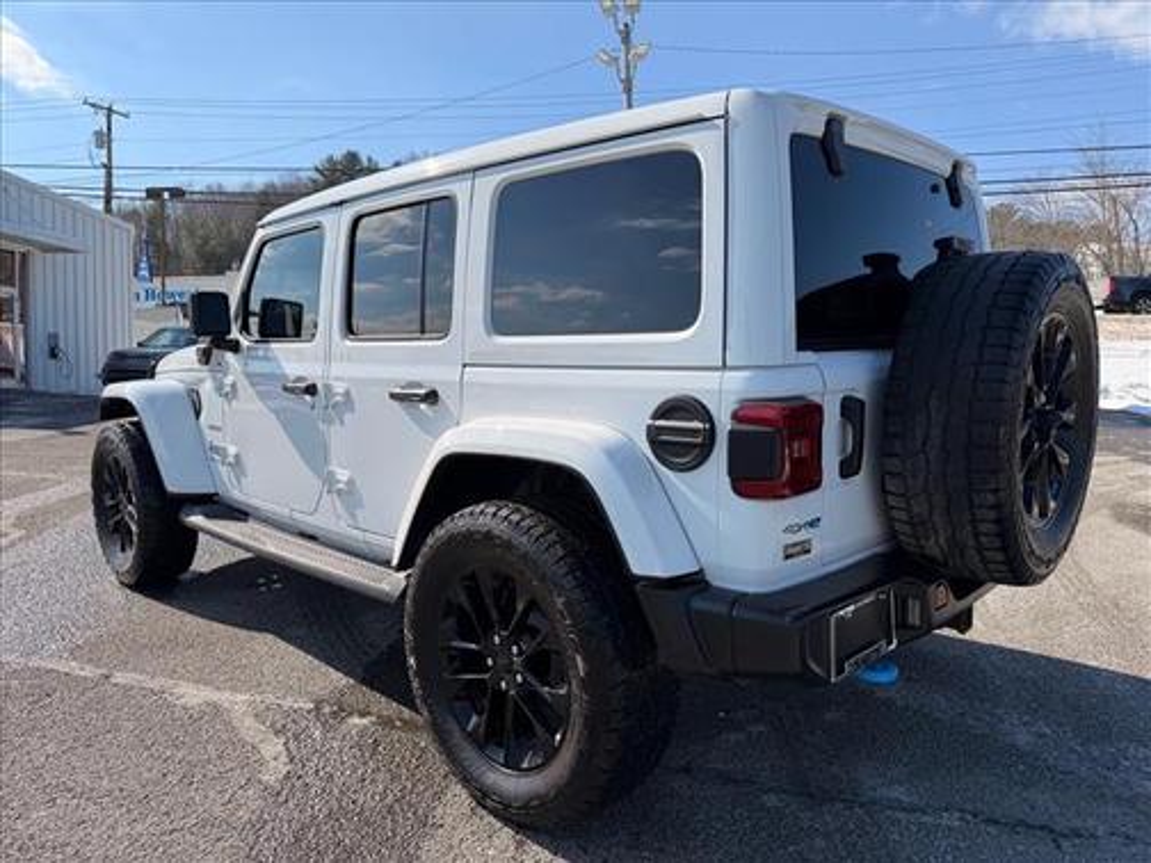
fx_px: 798
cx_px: 576
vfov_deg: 56.8
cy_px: 432
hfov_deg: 71.6
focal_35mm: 24
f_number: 1.78
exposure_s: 1/4673
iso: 80
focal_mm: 6.76
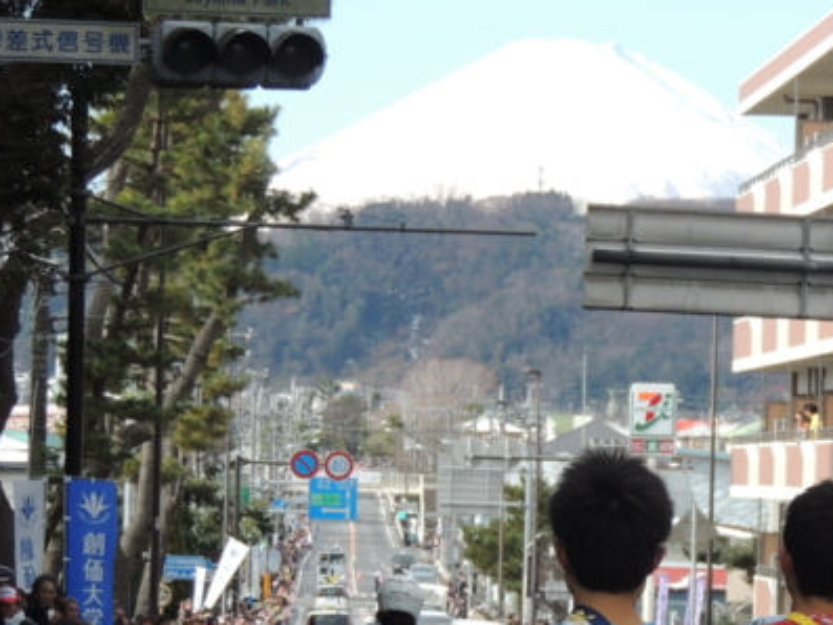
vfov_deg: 5.5
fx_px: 6547
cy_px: 556
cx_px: 713
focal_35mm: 272
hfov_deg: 7.3
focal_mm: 24
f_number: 4.3
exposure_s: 1/500
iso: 160
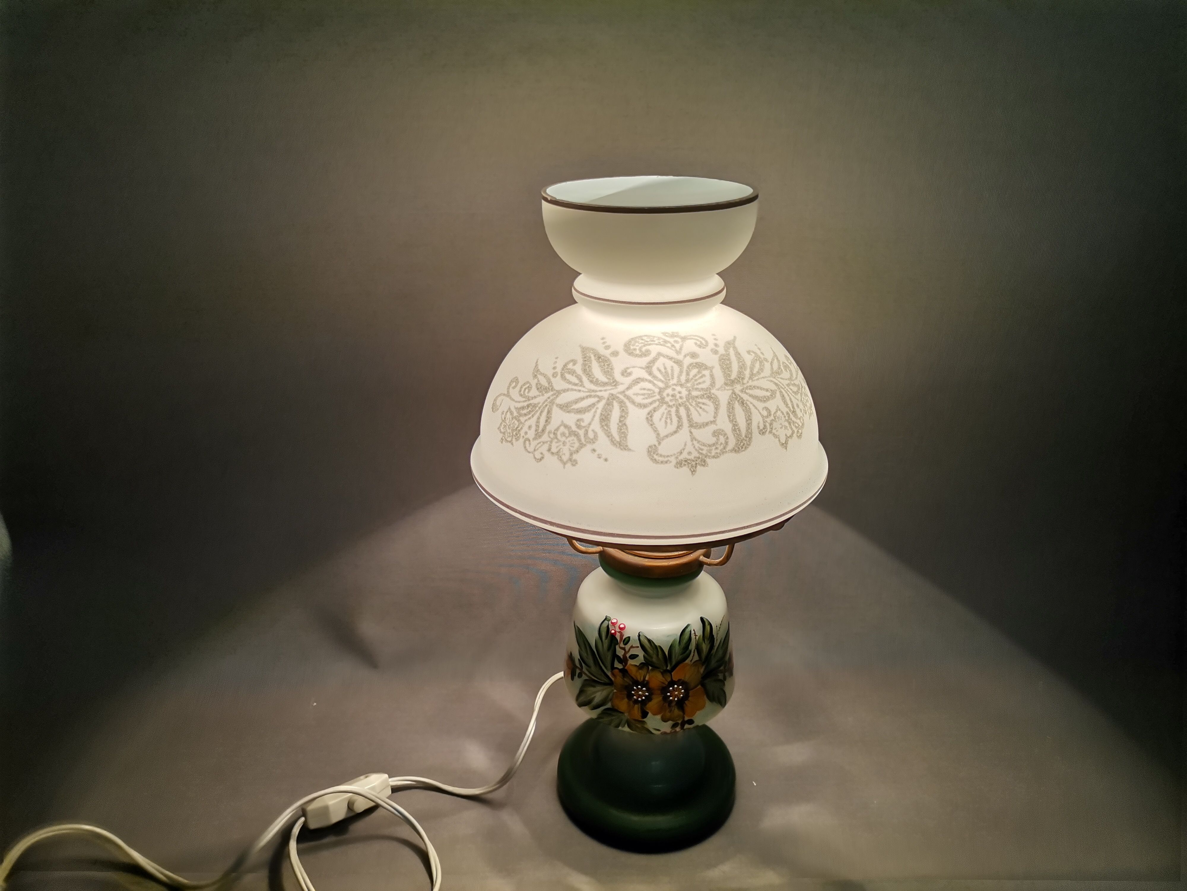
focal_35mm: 26
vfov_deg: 53.1
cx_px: 594
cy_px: 446
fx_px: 892
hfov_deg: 67.3
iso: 50
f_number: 1.8
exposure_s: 1/212
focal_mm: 4.75
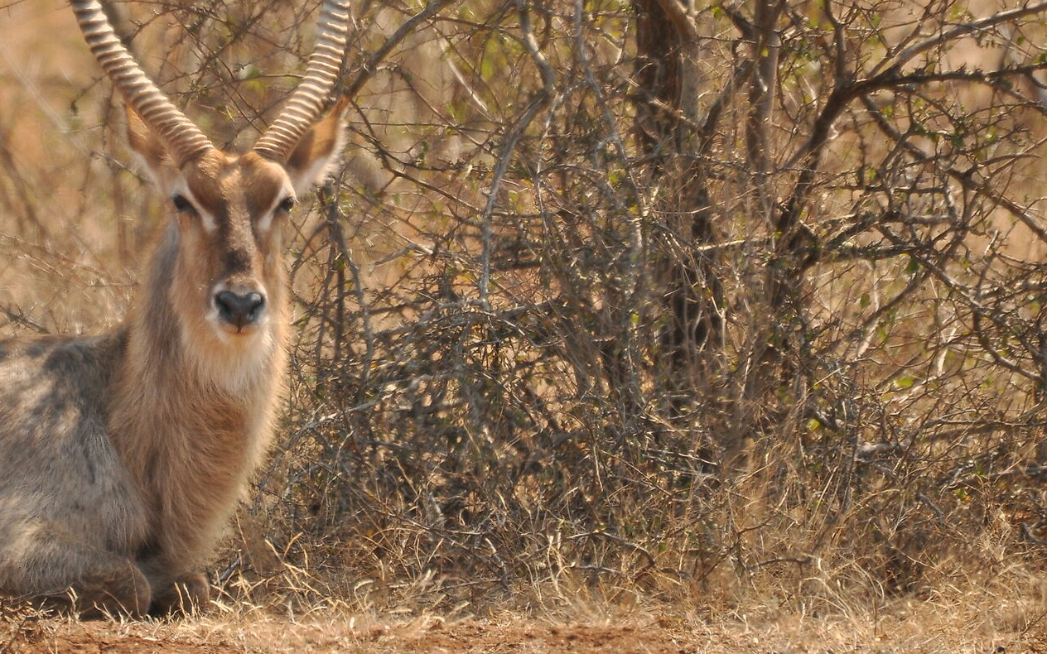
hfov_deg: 1.8
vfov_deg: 1.1
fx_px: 33100
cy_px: 212
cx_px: 248
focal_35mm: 1160
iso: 200
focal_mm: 400
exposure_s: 1/500
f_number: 5.6
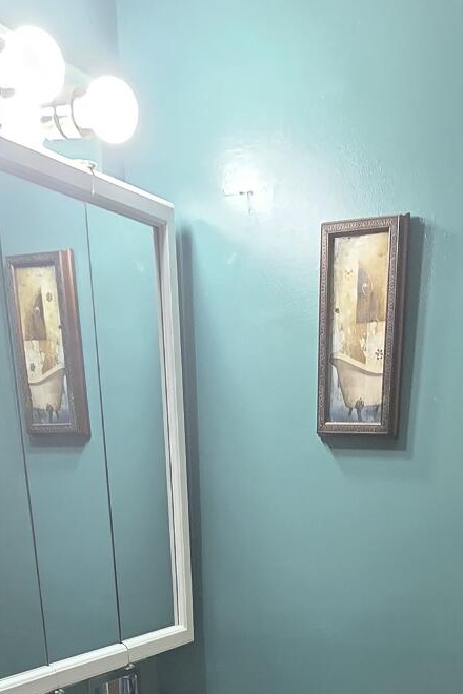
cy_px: 874
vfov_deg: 35.1
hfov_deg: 32.5
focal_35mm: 41
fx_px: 791
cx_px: 290
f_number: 2.2
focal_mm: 2.2
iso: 200
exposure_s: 1/60
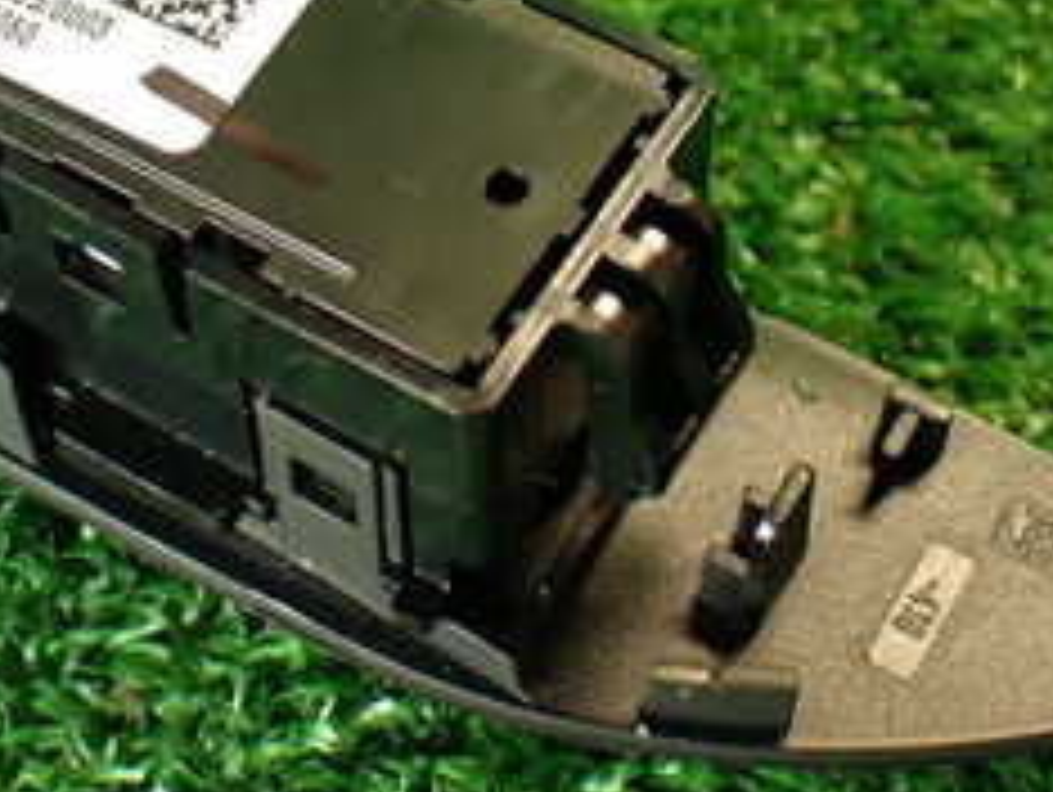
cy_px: 94
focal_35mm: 82
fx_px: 2497
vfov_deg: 17.8
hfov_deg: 23.5
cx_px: 252
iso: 320
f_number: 2.4
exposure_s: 1/30
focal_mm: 5.79
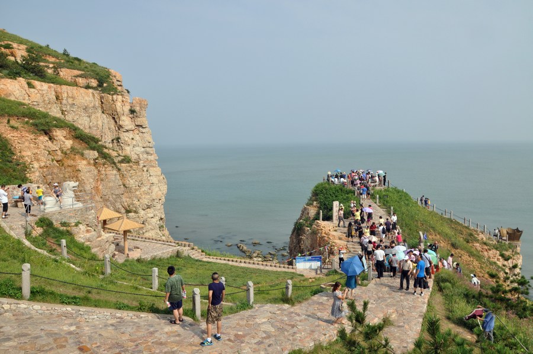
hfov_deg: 67.4
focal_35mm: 27
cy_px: 177
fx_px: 399
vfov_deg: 47.8
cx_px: 266
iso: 200
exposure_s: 1/40
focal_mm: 18
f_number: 11
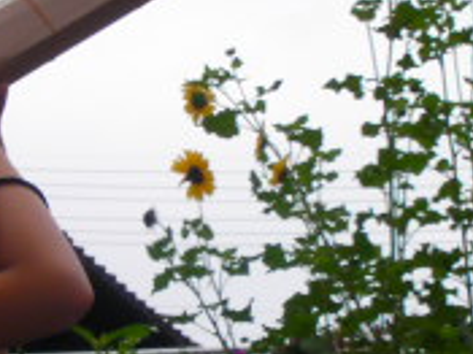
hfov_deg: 14.2
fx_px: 1898
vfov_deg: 10.6
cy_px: 230
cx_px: 181
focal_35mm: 139
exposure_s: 1/270
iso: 50
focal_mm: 6.3
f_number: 4.5
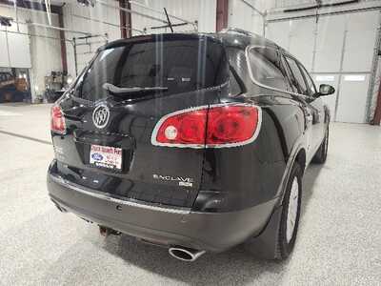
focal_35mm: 23
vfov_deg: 58.9
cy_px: 143
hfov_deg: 73.9
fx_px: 253
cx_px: 190
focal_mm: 5.56
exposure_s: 1/120
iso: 171
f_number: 1.8
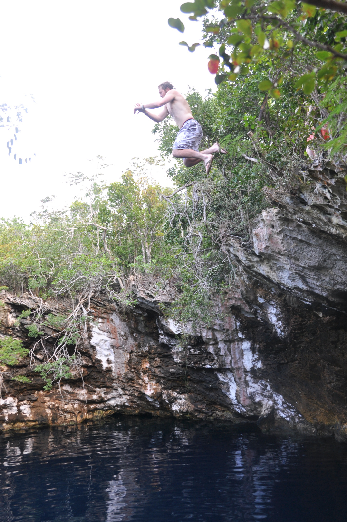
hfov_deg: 36.8
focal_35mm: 36
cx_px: 174
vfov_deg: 53.2
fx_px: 522
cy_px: 261
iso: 250
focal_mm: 24
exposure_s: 1/250
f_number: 2.8
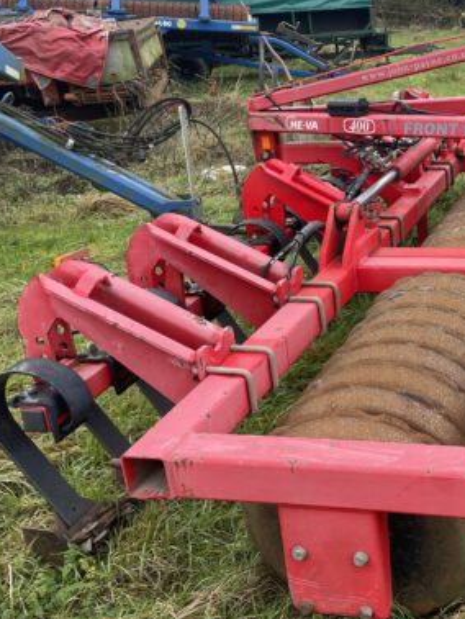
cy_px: 277
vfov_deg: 42.9
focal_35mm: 44
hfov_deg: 30.7
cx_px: 460
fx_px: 787
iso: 32
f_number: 1.6
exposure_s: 1/121
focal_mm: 4.2
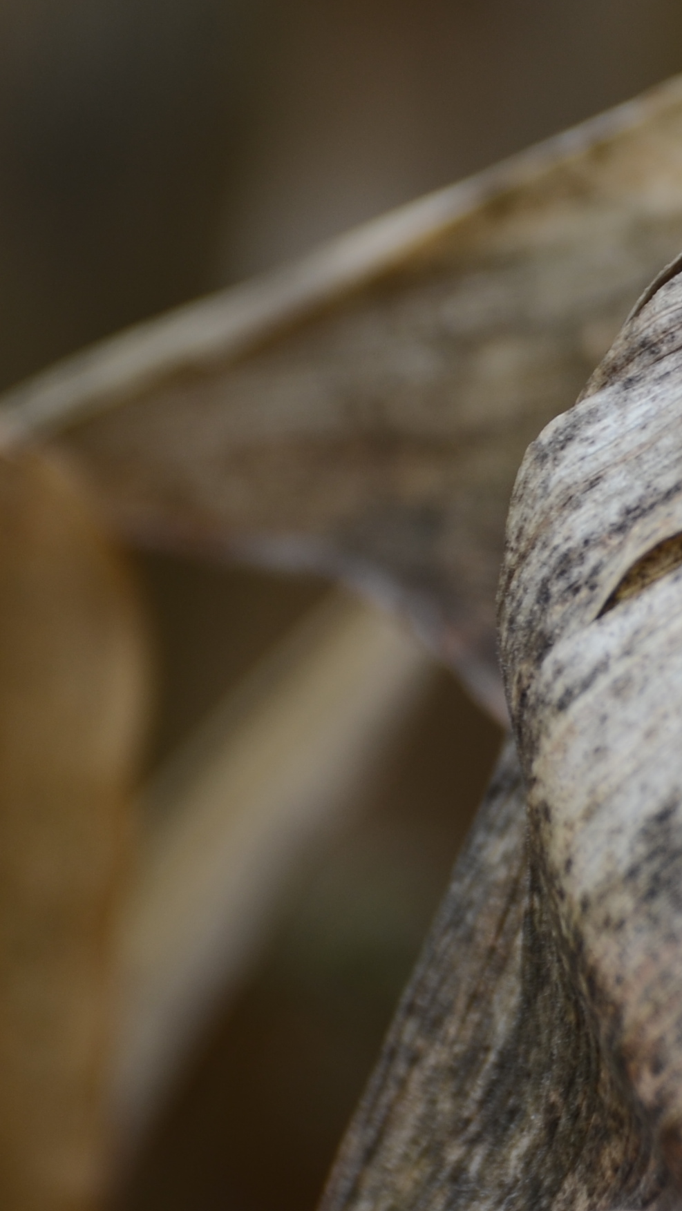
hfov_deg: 3.2
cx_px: 719
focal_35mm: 374
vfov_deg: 5.8
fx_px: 12035
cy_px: 430
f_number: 4.5
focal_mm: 85
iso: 100
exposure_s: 1/160
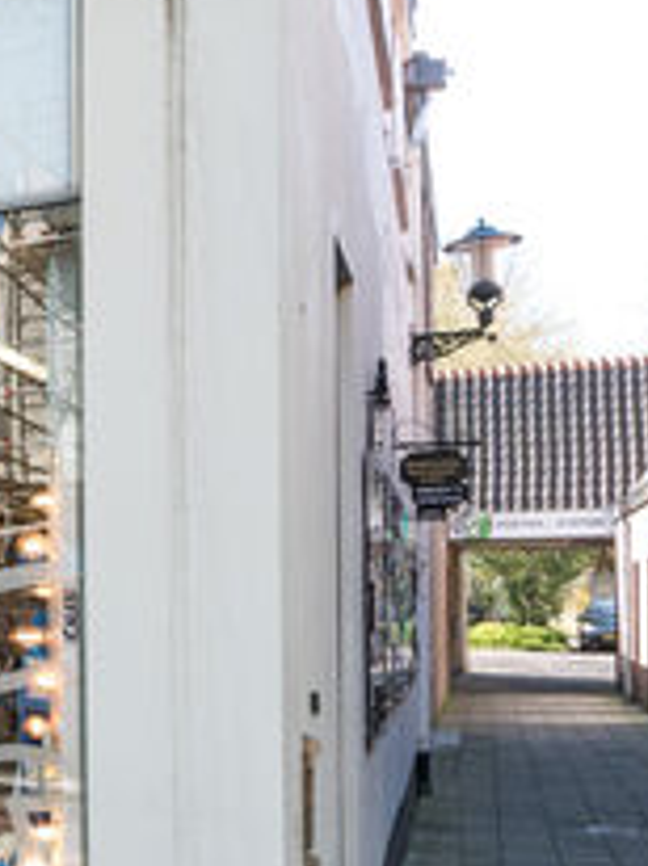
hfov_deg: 18.4
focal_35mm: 60
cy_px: 475
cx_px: -562
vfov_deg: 32.2
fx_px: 1501
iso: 400
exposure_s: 1/60
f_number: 13
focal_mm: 19
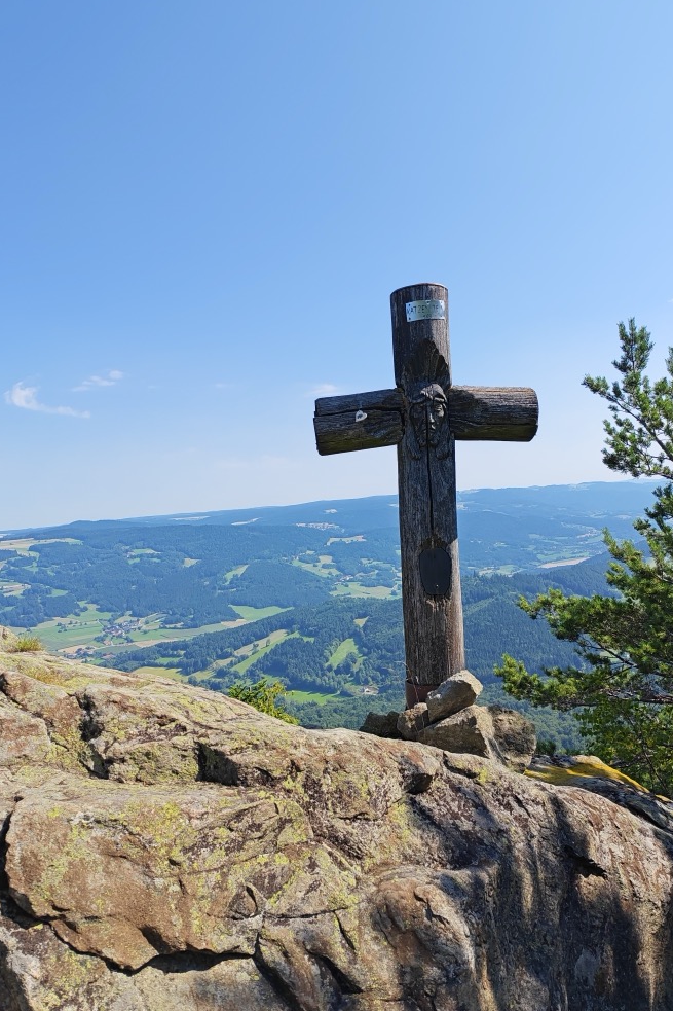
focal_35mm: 26
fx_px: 729
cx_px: 370
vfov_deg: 69.4
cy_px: 501
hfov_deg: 49.5
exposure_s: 1/630
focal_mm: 6.12
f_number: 1.9
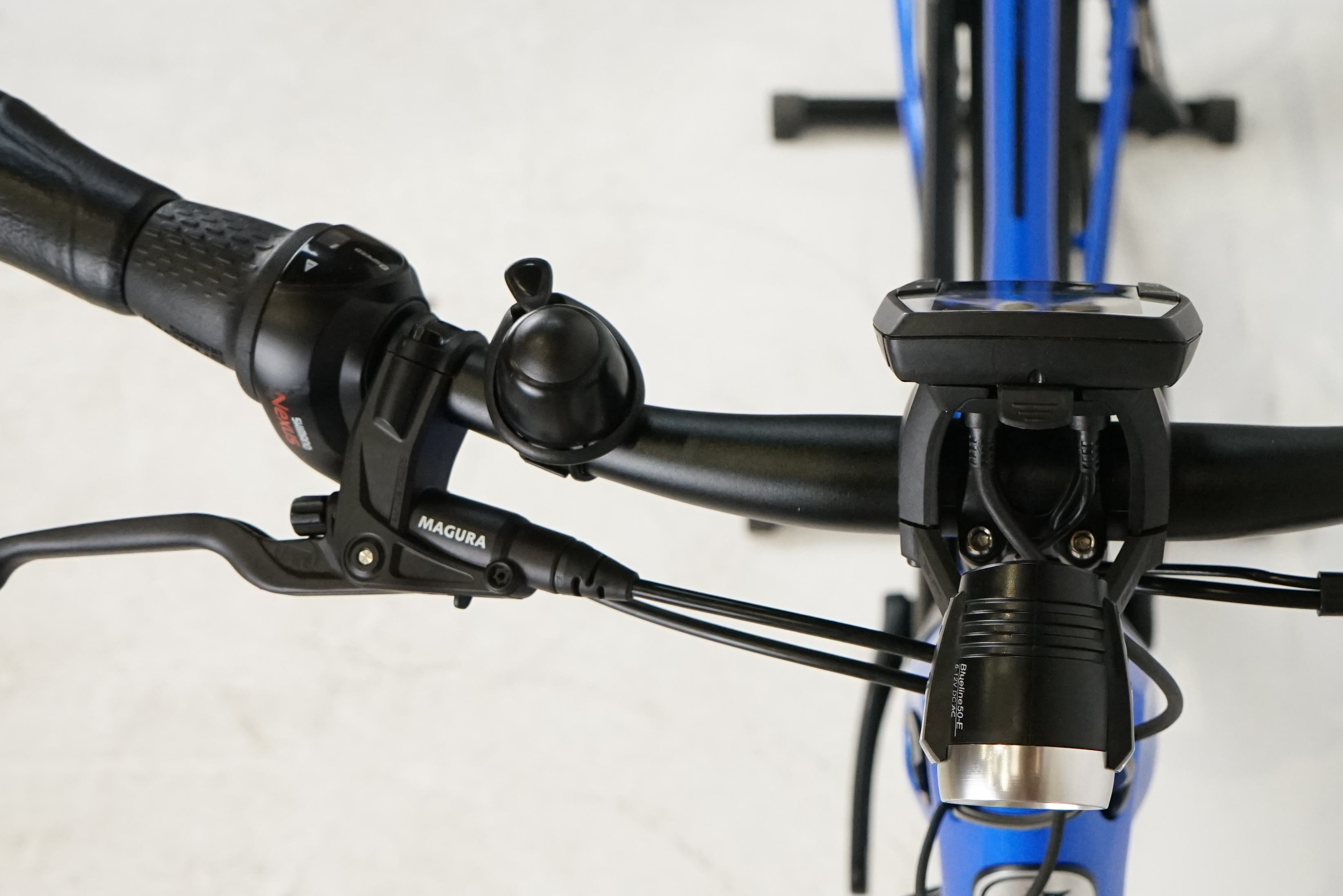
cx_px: 1047
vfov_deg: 21.2
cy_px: 532
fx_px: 2388
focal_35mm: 64
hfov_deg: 30.7
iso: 2500
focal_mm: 35
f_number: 6.3
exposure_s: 1/200
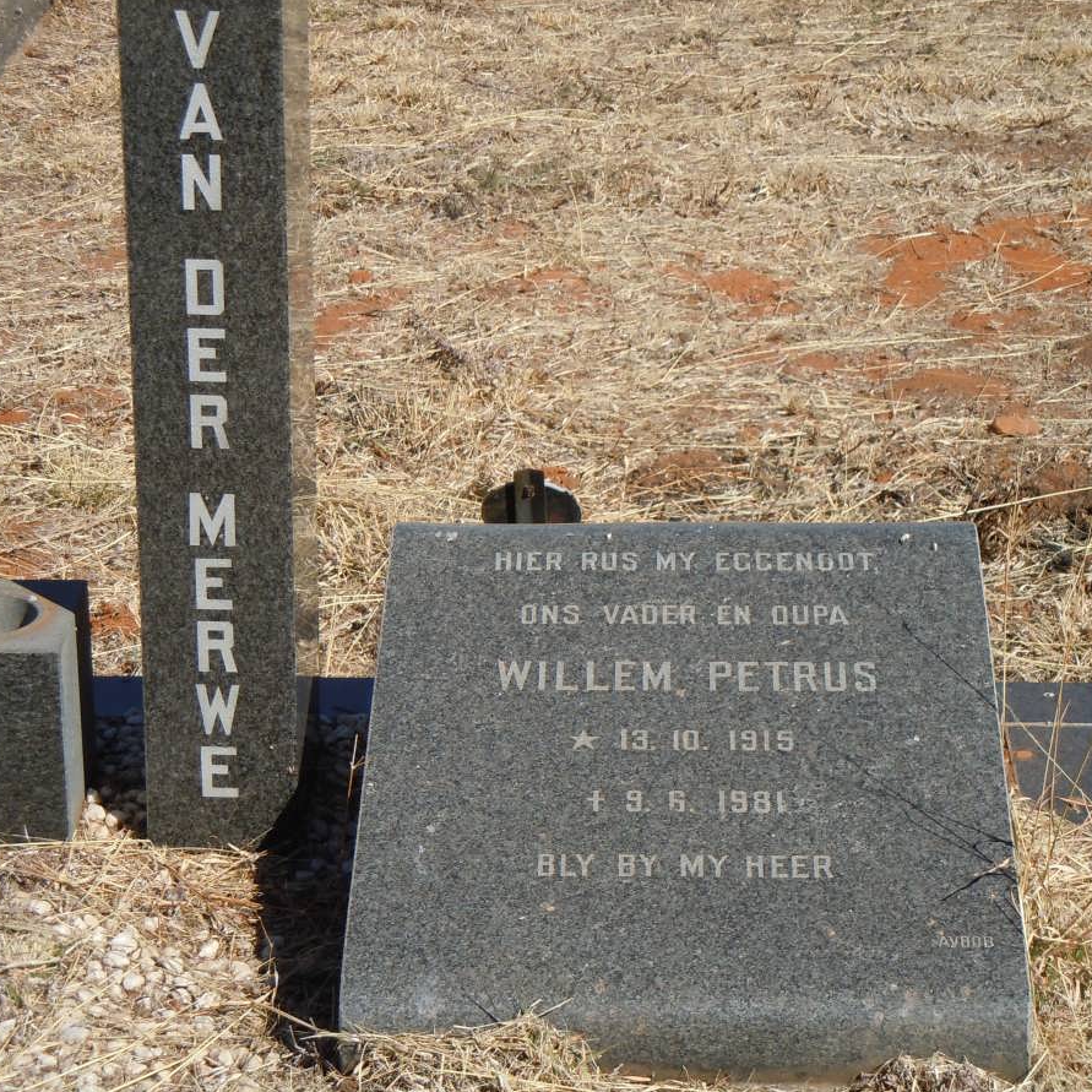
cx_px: 504
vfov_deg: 16.4
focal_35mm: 106
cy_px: 548
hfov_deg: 16.4
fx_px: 3783
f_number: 8.8
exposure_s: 1/400
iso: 200
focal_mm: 16
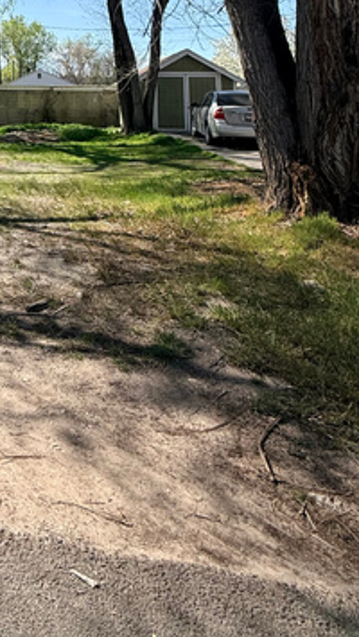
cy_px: 52
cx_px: -68
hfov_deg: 30.5
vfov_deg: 51.7
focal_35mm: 33
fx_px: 558
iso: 50
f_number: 2.2
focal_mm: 2.22
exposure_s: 1/1431
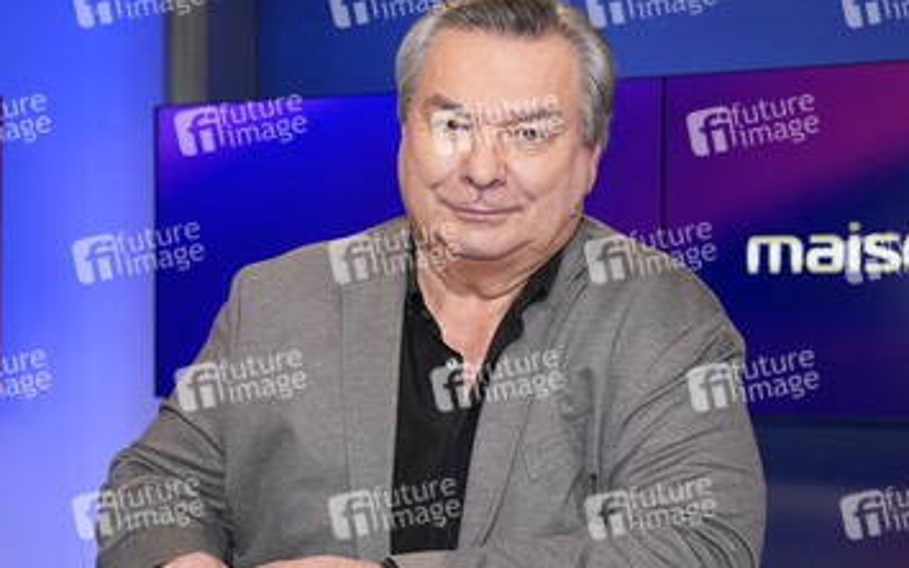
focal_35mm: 53
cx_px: 429
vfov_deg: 24.4
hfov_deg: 38.2
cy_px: 317
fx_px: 1313
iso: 1600
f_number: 5
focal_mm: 41
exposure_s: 1/125
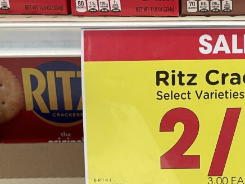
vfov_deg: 23.1
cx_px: 235
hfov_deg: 29.9
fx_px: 432
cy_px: 1
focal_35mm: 61
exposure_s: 1/60
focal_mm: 4.2
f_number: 1.6
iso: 100
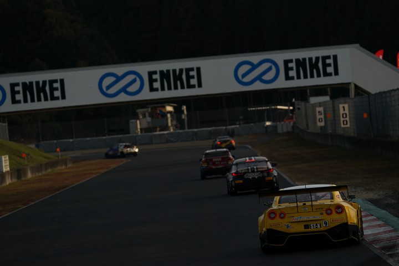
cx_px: 200
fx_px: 3070
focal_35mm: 277
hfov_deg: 7.4
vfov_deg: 5.0
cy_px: 133
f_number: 6.3
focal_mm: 277
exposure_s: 1/1000
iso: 200
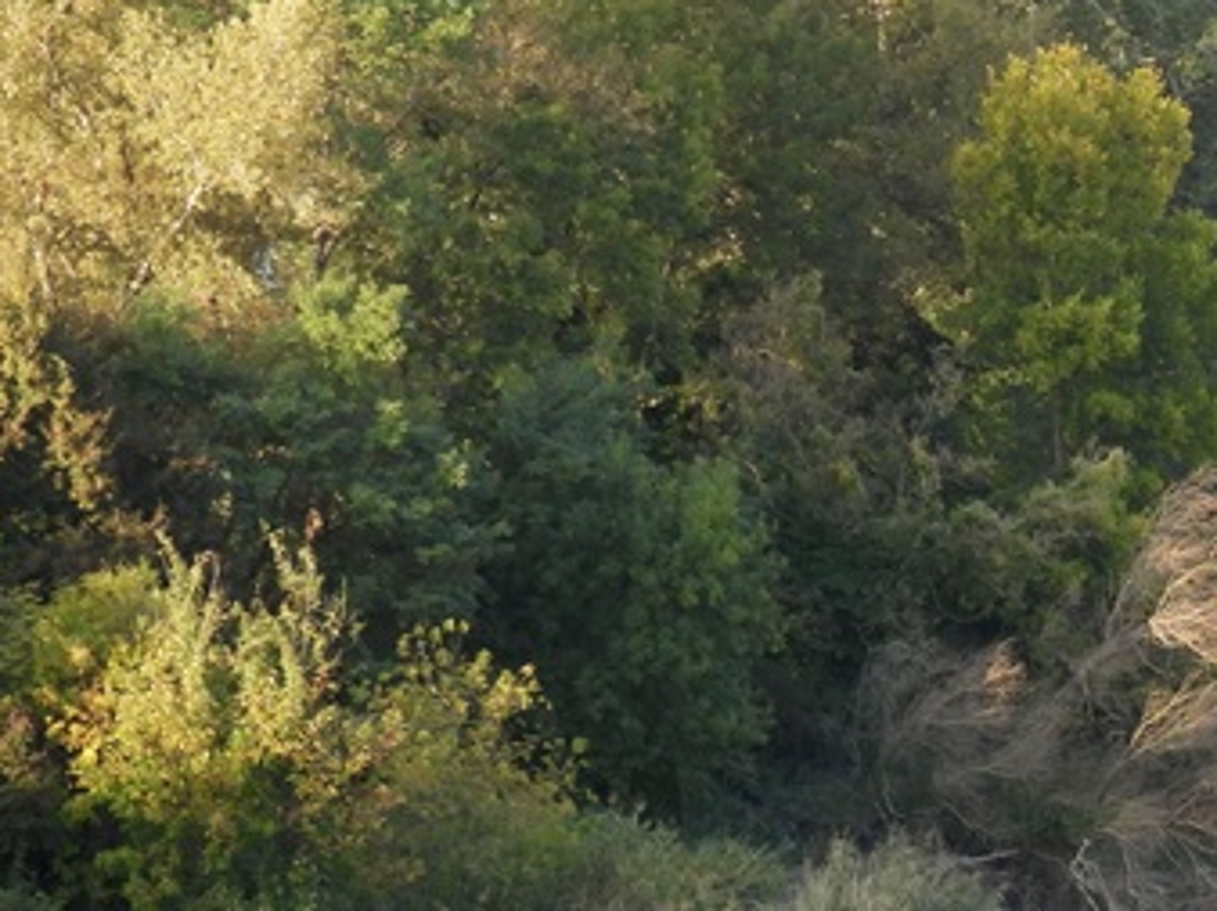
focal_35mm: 320
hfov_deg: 6.2
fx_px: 11242
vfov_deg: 4.6
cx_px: 1192
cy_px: 1012
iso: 100
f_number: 4
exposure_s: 1/125
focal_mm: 24.1
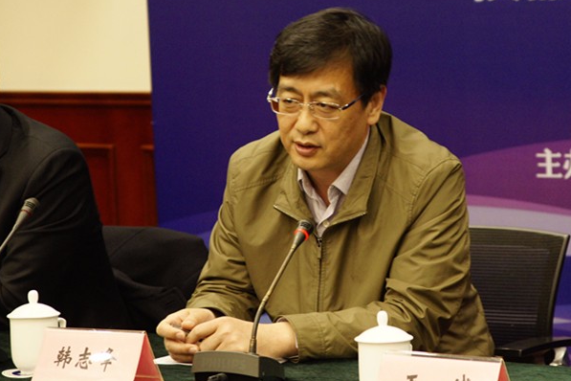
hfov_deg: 16.0
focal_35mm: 128
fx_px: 2030
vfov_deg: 10.7
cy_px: 183
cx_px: 302
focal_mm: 80
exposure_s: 1/13
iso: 1600
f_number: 4.5
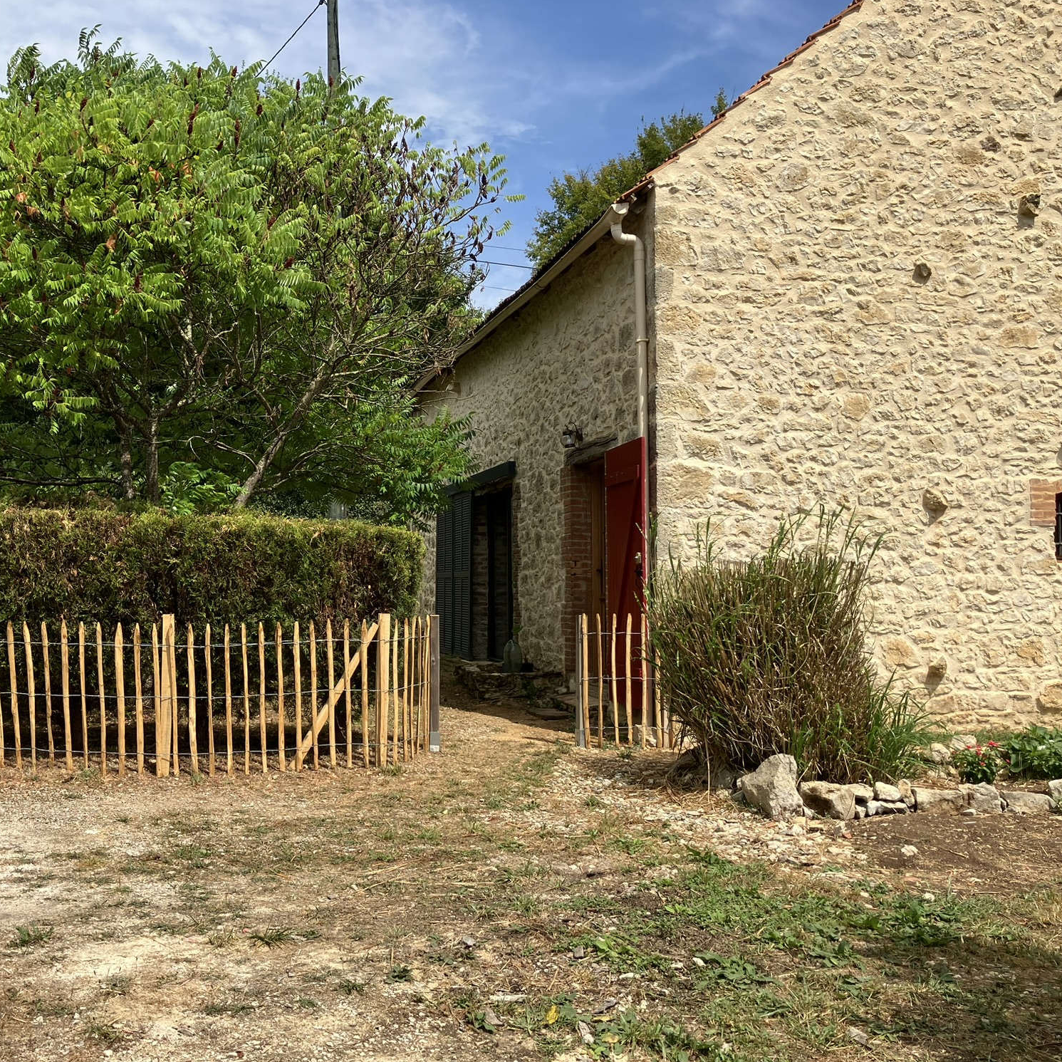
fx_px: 1180
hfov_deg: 48.0
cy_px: 533
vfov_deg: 48.5
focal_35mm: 34
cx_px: 394
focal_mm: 3.99
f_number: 1.8
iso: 32
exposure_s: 1/2208
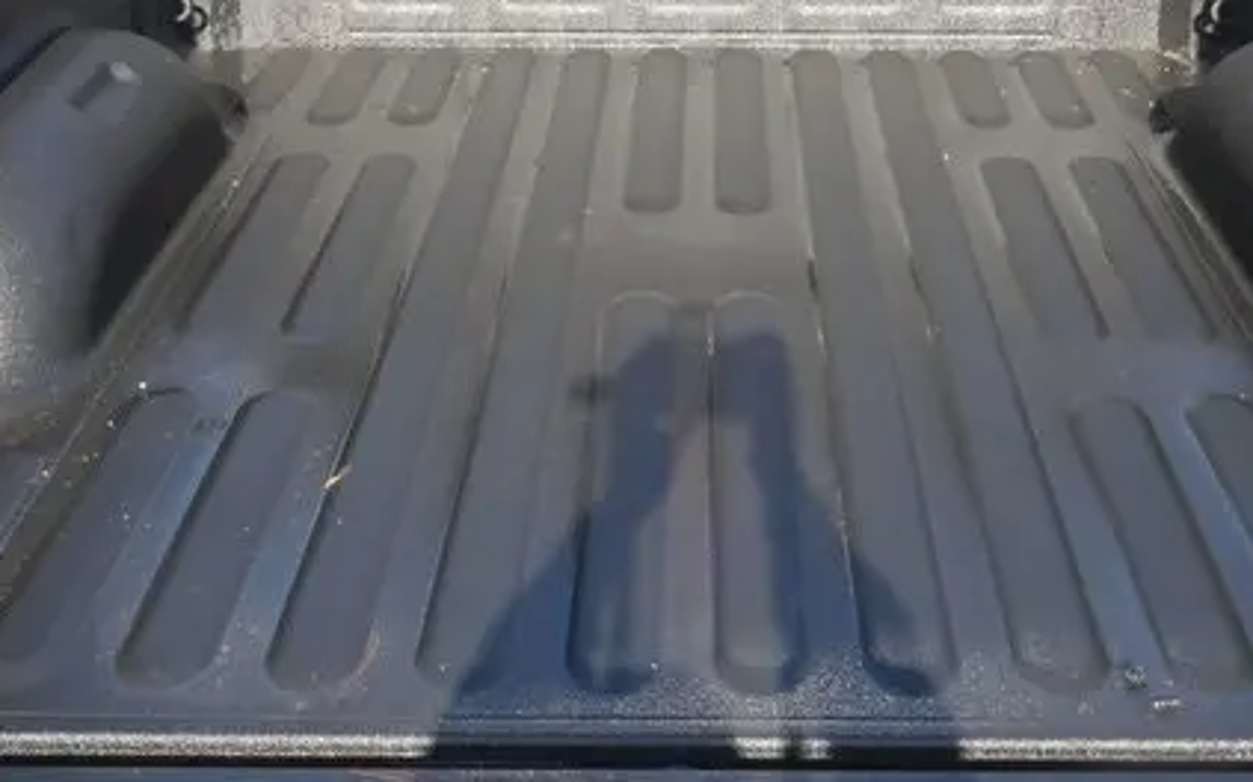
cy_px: 99
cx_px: 699
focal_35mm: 61
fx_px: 2082
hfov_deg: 33.5
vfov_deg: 20.9
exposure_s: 1/60
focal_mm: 19
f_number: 20
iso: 1000
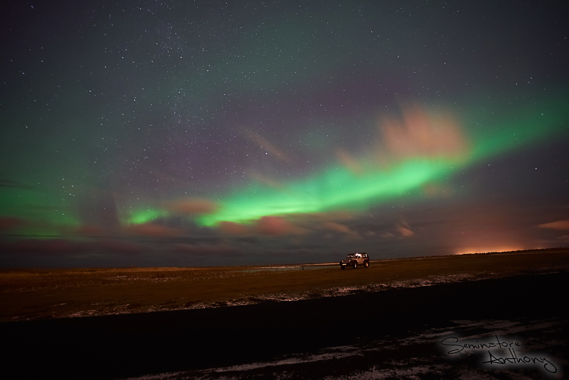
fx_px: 269
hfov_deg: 93.2
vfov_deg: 70.5
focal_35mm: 17
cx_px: 284
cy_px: 190
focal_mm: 17
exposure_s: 30
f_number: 4
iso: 1600
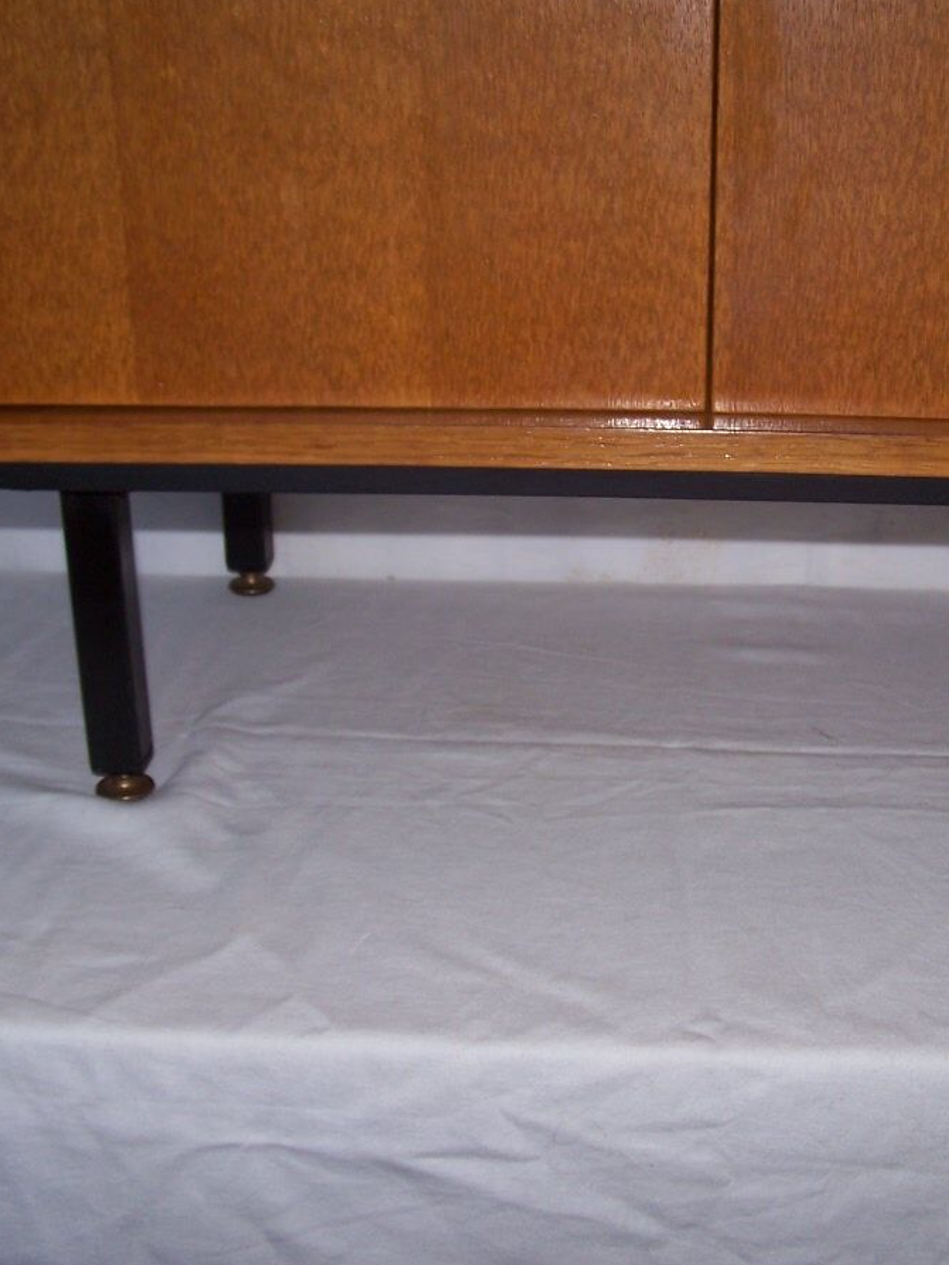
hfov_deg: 28.4
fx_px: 1863
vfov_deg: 37.5
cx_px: 636
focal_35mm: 51
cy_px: 632
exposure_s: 1/60
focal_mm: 6.3
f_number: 2.8
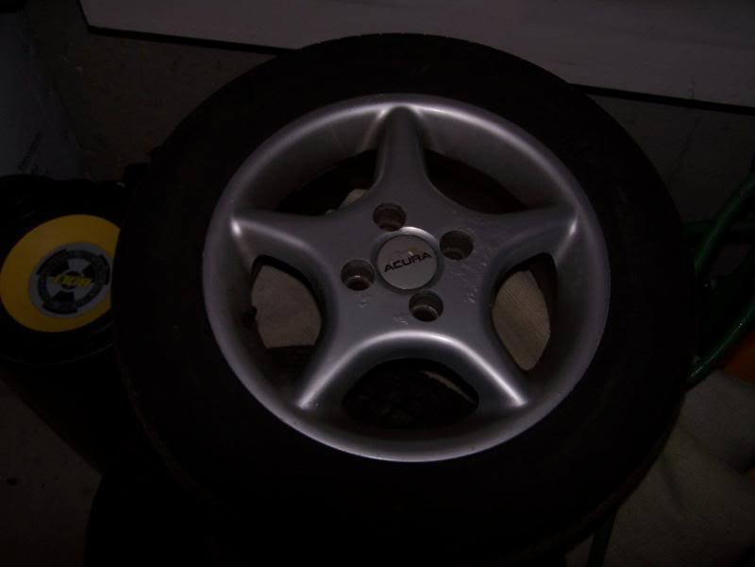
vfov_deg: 36.0
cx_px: 378
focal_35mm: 40
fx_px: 872
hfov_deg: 46.8
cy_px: 284
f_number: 2.8
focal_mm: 6.7
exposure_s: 1/60
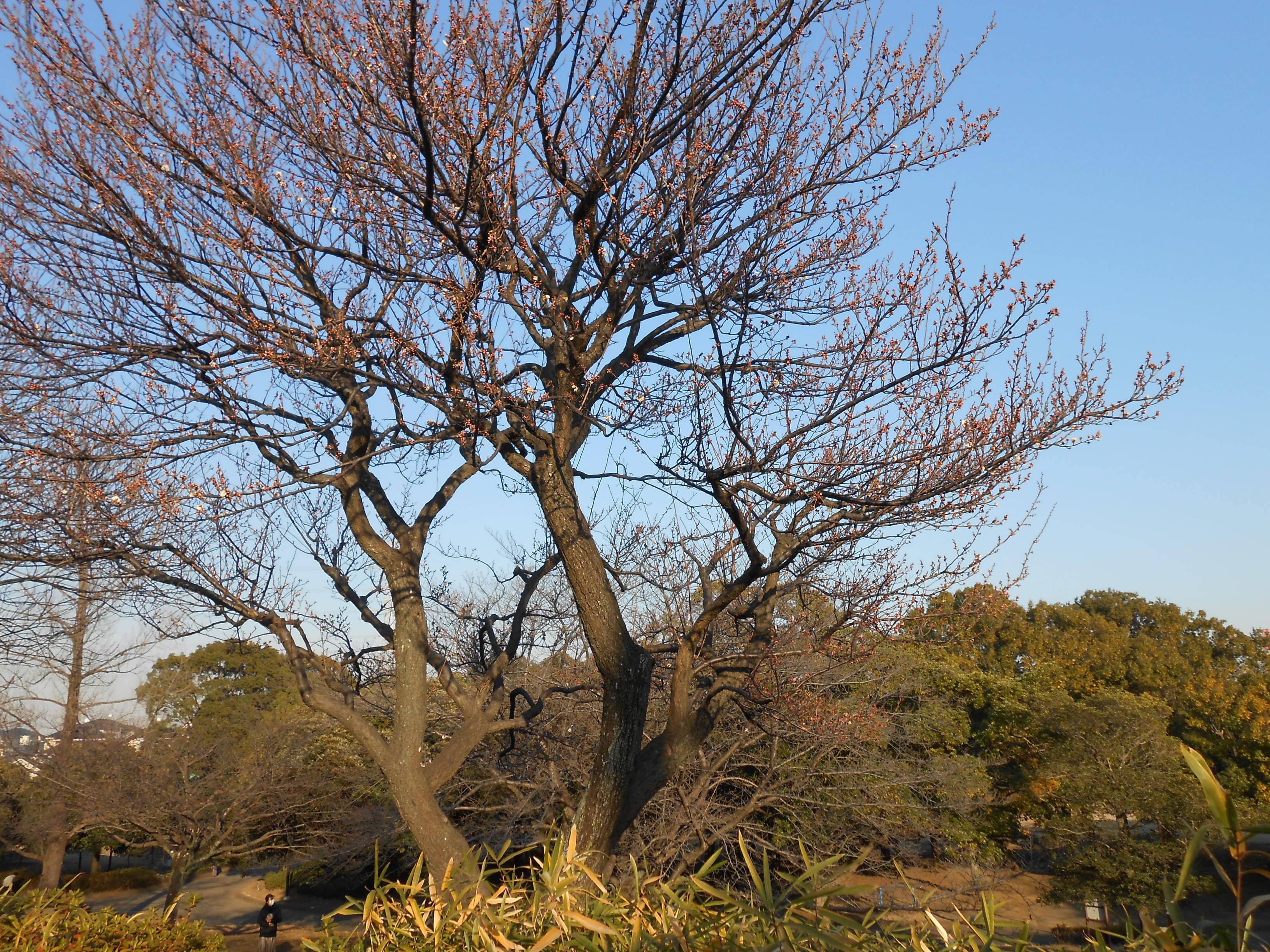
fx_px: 1101
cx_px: 635
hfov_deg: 60.0
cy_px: 476
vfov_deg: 46.8
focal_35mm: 30
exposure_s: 1/500
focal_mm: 5.3
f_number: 3.8
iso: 80
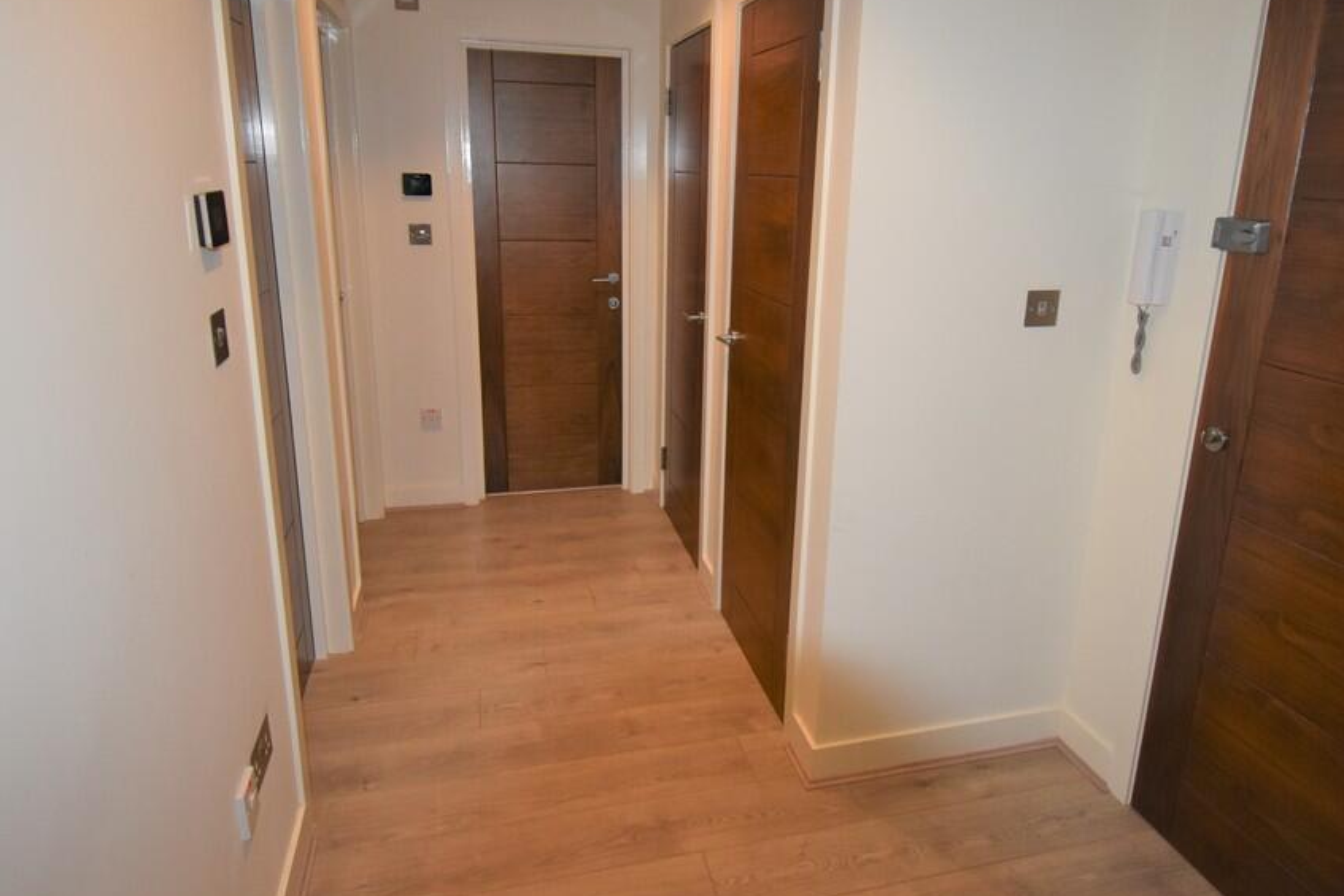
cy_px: 392
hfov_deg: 74.6
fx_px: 881
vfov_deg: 53.7
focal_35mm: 24
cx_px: 710
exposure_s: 1/125
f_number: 4.8
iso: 1250
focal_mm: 13
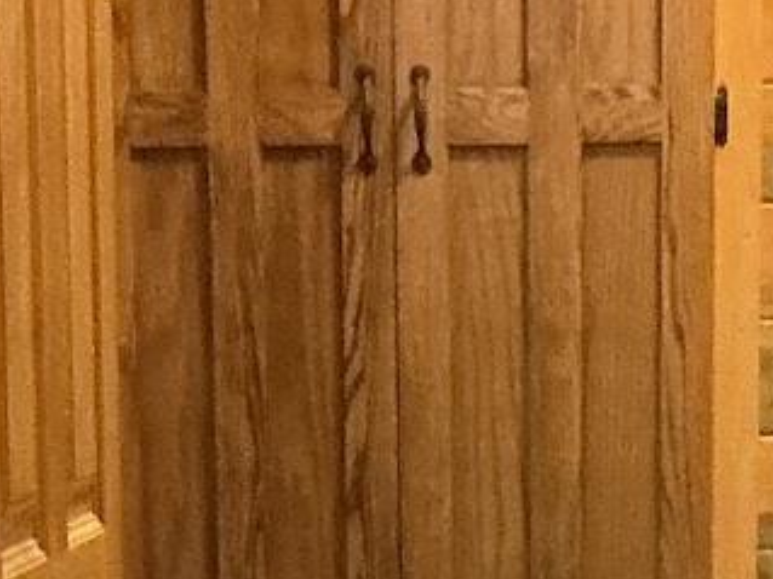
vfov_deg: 7.9
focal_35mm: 180
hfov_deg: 11.0
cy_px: 1180
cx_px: 434
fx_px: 4018
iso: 320
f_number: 1.8
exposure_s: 1/54
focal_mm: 3
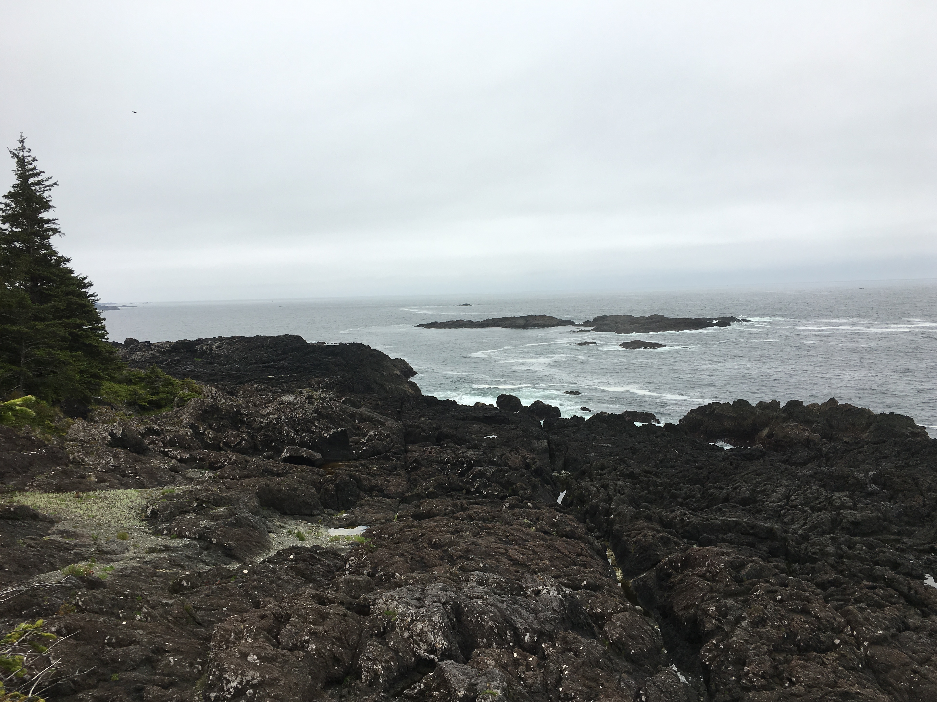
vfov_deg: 46.8
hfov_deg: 60.0
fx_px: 812
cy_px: 360
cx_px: 478
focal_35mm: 30
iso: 25
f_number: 2.2
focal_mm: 4.15
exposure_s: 1/2404
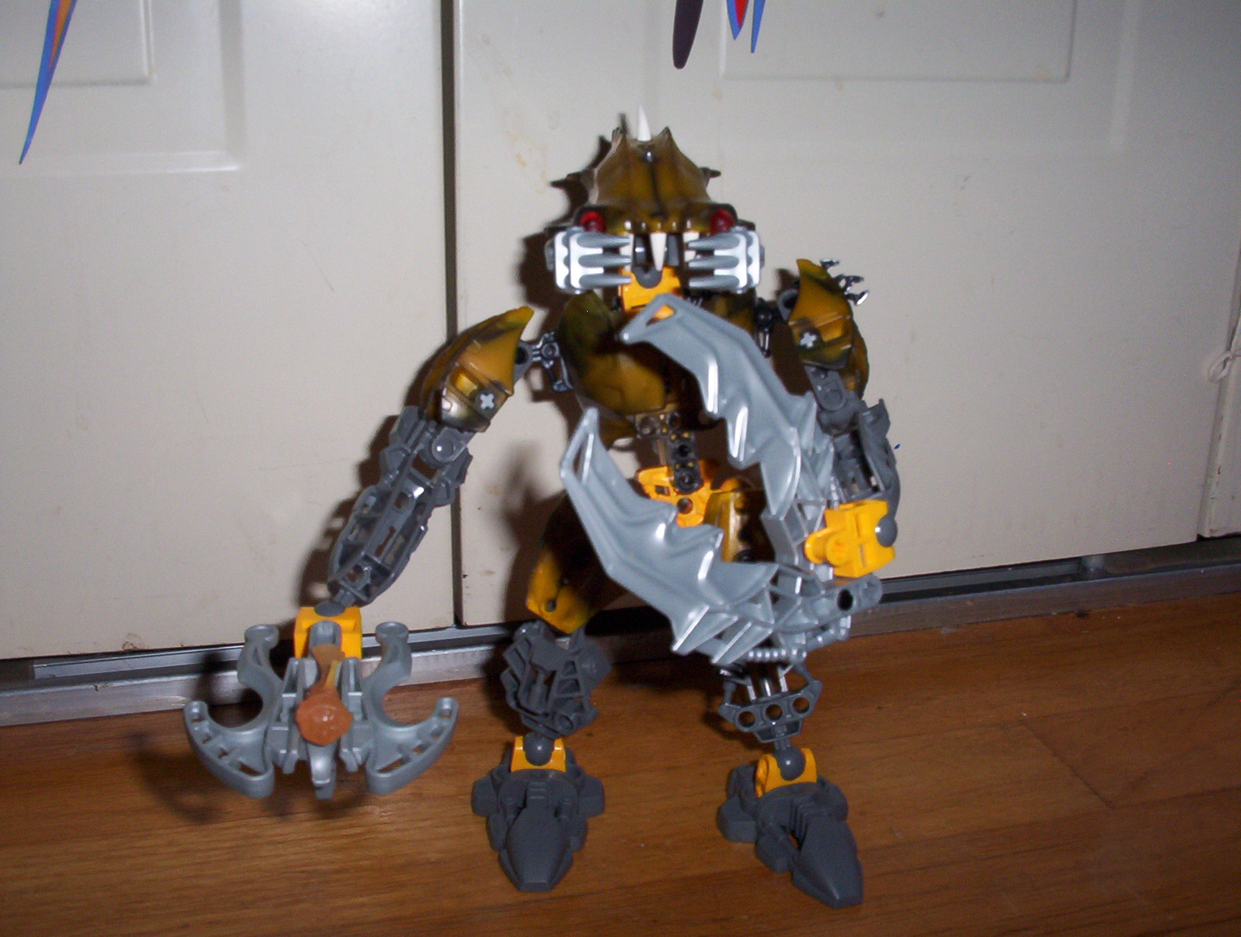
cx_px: 620
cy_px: 468
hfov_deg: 47.8
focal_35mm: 39
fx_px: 1401
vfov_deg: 37.0
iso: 140
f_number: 4.5
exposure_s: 1/30
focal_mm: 6
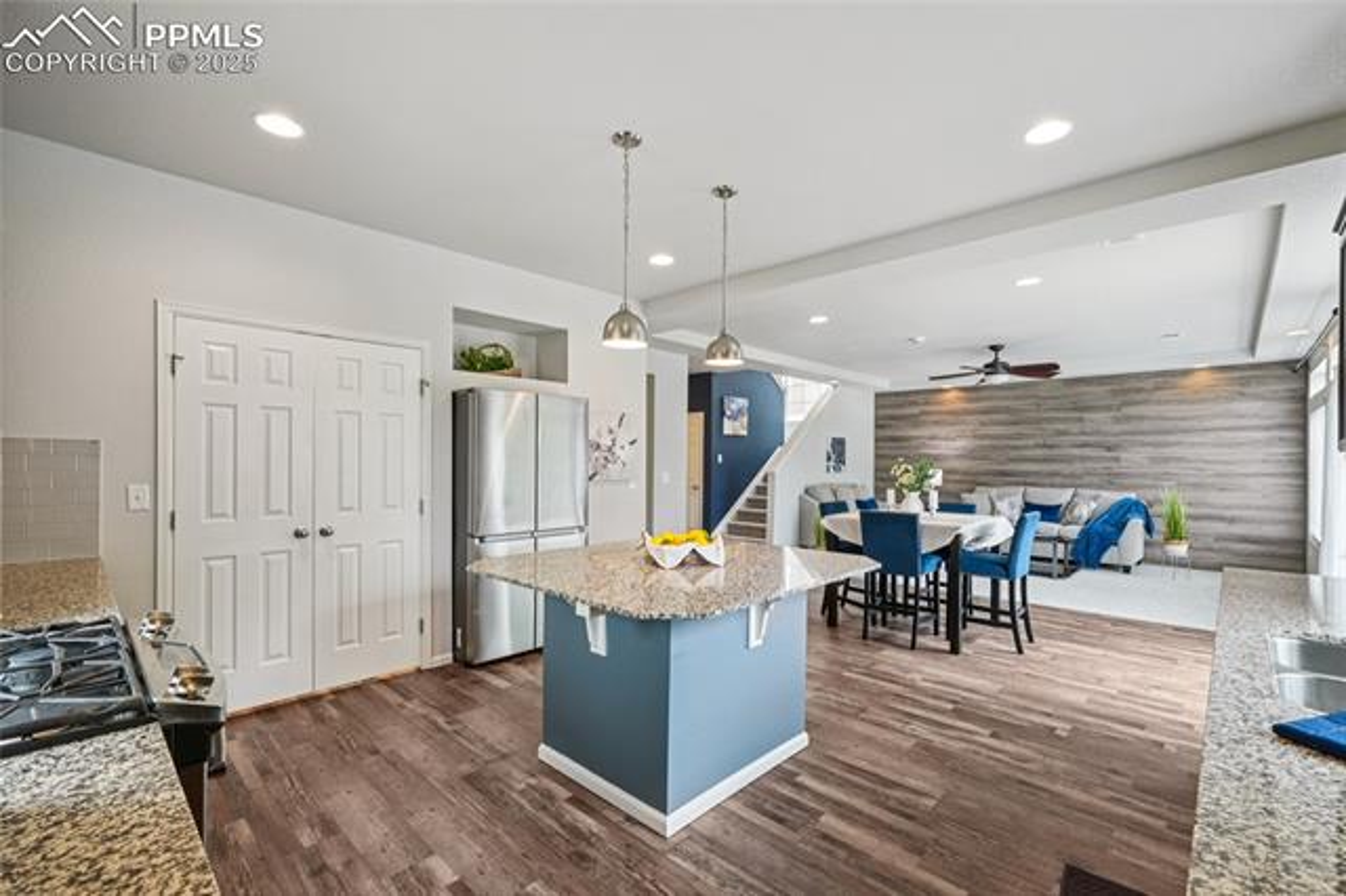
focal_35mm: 15
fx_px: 561
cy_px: 448
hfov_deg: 100.4
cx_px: 673
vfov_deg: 77.3
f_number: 8
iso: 800
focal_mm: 10
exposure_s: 1/8
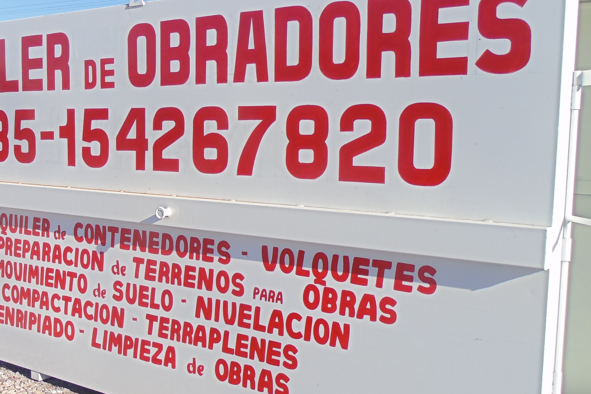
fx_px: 772
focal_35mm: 47
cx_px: 157
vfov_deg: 28.6
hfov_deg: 40.8
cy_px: 221
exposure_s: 1/1000
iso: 80
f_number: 3.1
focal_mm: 4.5
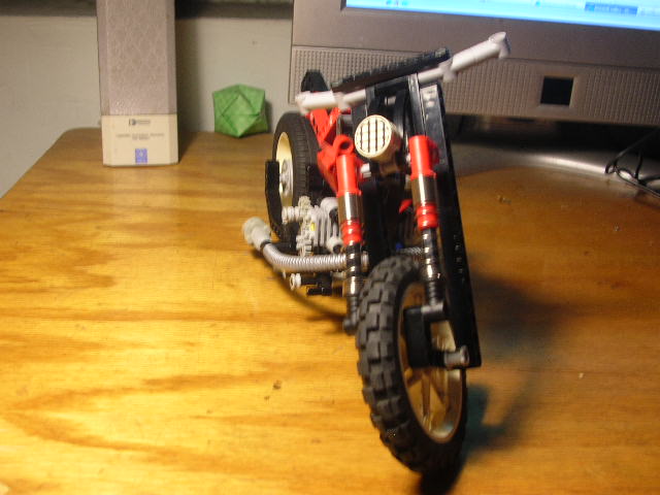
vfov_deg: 32.2
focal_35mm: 45
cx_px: 330
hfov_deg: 42.1
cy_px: 248
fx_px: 858
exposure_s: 1/5.8
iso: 62
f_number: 3.1
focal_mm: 7.5
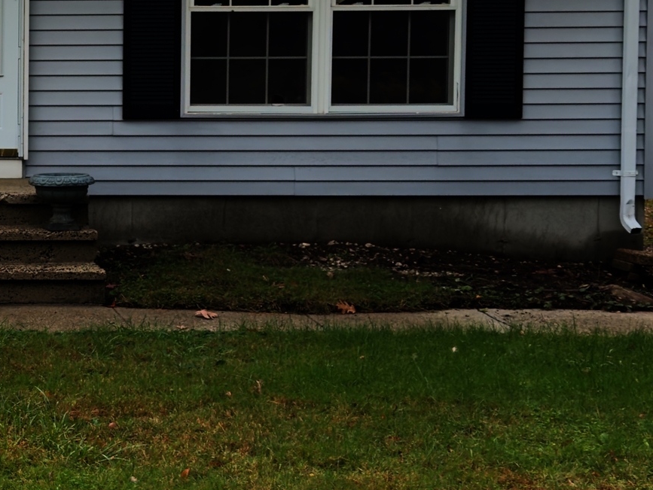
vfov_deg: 17.3
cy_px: 127
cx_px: -215
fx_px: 1604
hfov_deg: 20.8
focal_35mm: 85
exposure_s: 1/1876
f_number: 1.78
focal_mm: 6.76
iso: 80
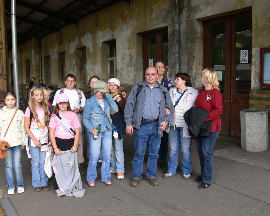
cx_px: 128
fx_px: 296
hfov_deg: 49.1
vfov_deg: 40.1
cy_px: 107
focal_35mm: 37
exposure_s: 1/80
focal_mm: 7.4
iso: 100
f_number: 4
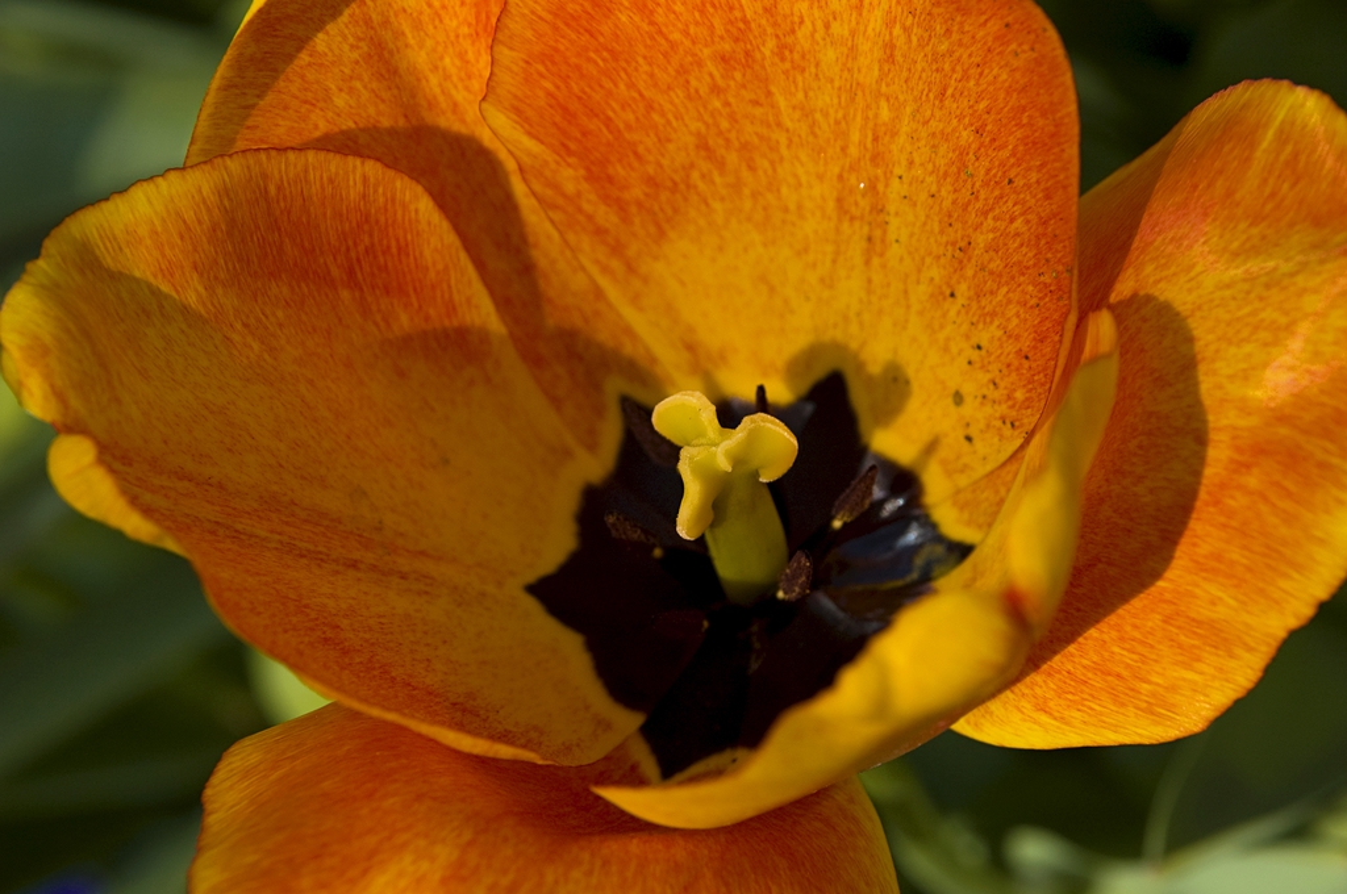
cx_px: 674
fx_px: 3924
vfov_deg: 13.0
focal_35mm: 105
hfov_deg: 19.5
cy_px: 447
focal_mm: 70
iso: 200
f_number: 8
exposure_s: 1/320
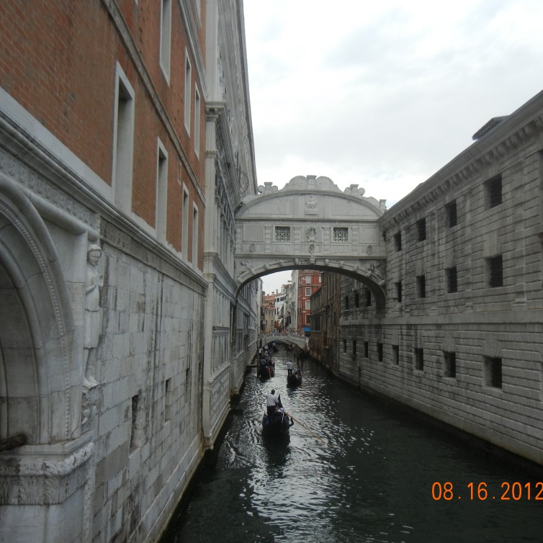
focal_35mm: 36
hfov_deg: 46.0
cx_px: 290
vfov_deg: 46.0
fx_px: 639
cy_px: 272
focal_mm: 5.4
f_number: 3.5
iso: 160
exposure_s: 1/360
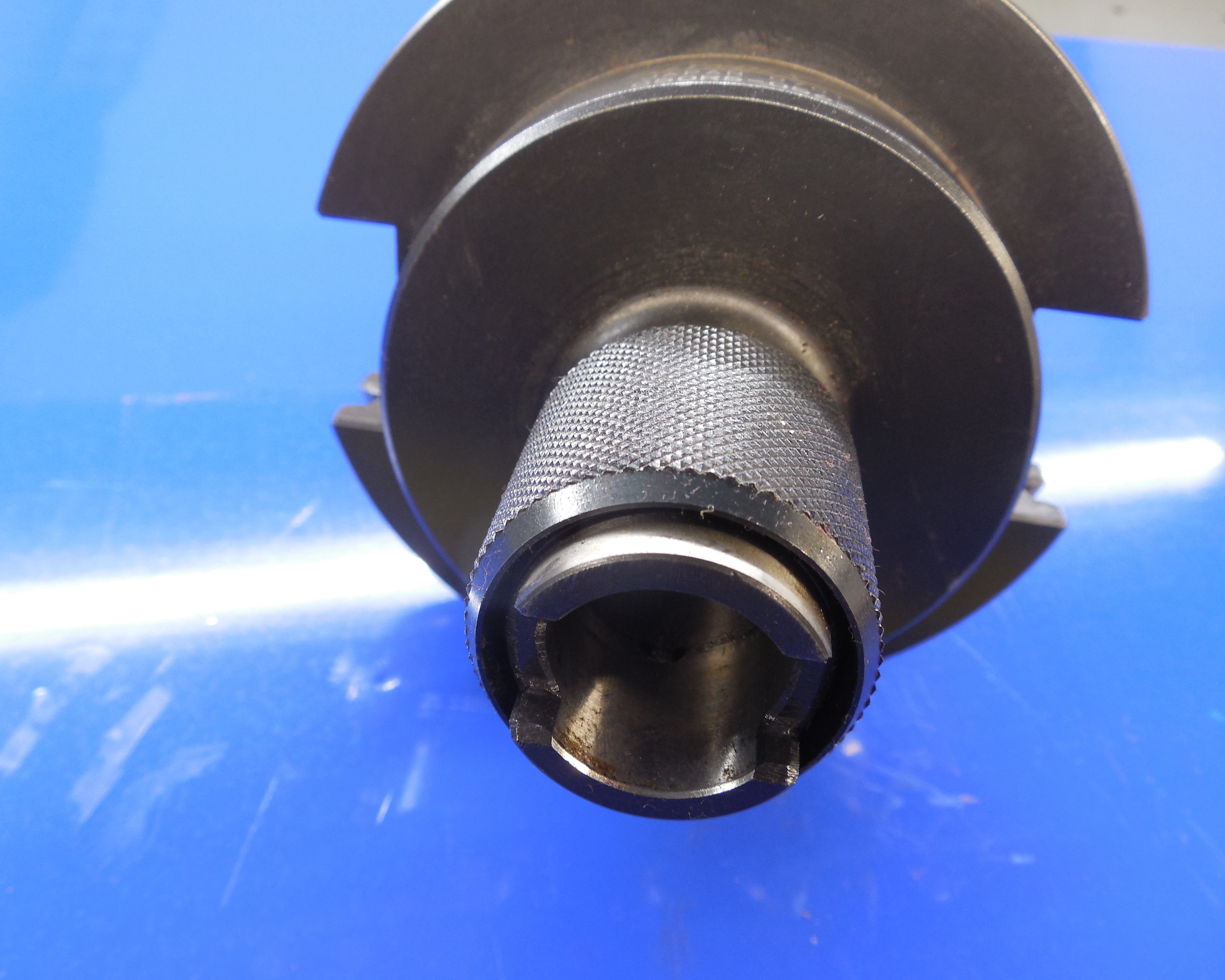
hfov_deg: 64.1
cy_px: 498
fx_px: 979
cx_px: 610
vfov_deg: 53.2
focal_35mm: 27
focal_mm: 4.5
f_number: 3.3
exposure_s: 1/30
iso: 140
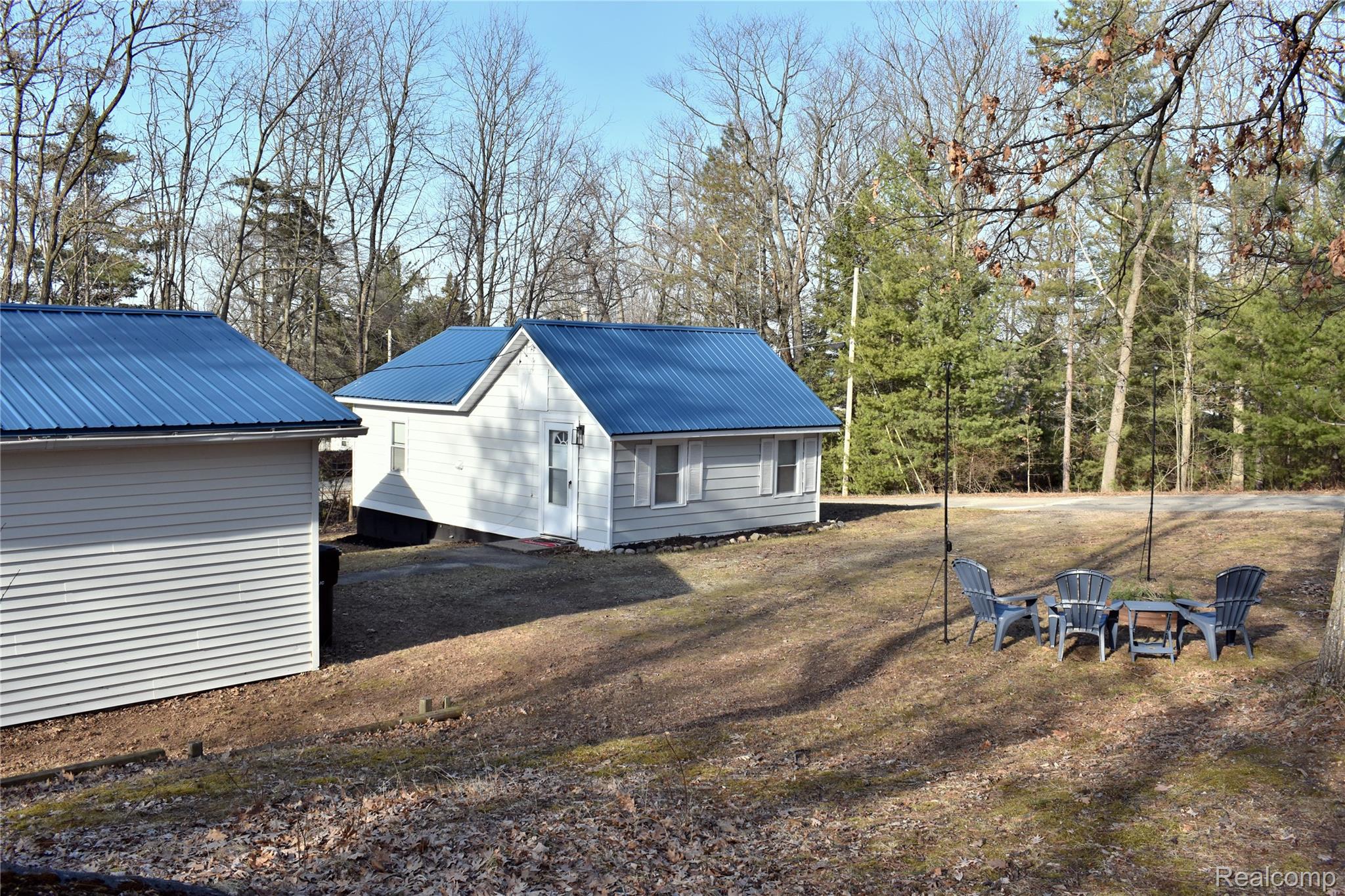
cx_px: 672
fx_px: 1233
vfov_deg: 40.0
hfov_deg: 57.2
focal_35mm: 33
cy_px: 448
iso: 200
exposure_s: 1/320
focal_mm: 22
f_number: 9
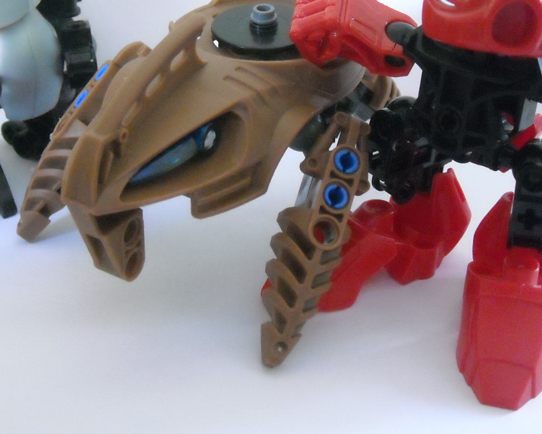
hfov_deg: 27.5
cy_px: 122
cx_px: 240
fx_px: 1107
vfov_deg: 22.0
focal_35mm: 69
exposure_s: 1/8
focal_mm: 7.1
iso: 616
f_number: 3.1
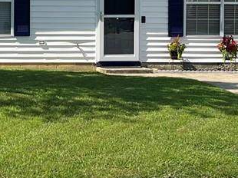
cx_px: -2
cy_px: -39
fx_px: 591
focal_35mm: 86
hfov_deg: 21.9
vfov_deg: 16.4
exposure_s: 1/2915
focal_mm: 5.7
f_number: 1.5
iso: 50
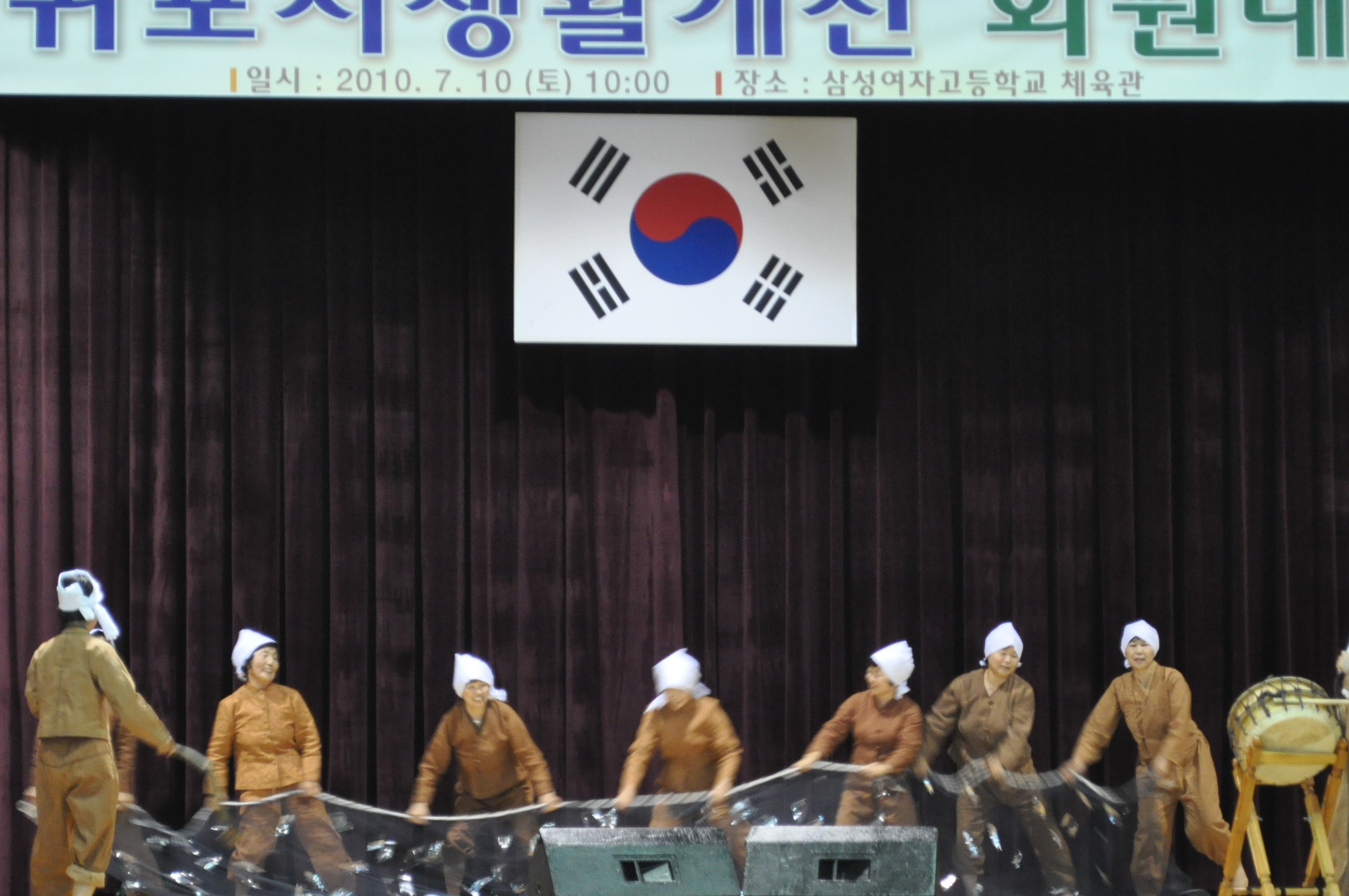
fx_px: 4104
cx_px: 717
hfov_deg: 18.7
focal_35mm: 110
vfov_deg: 12.4
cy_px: 577
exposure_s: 1/20
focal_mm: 55
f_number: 5.6
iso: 1600
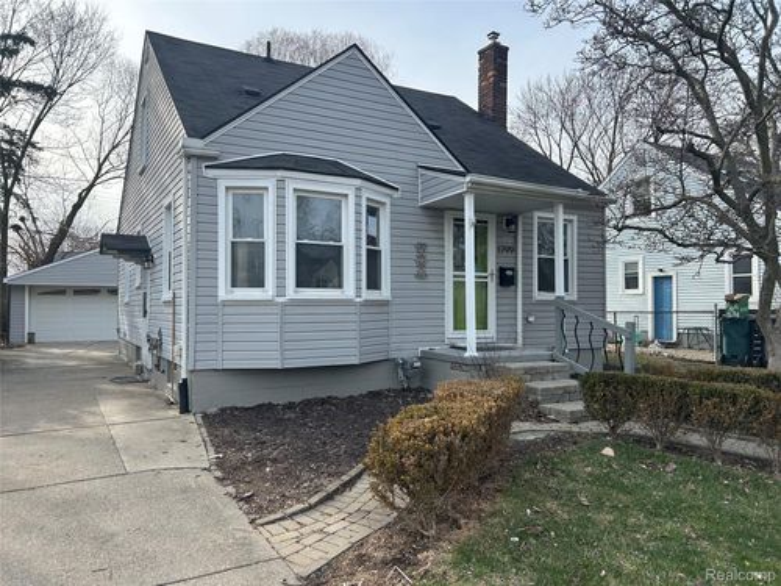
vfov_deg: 53.1
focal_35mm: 26
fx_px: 587
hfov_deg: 67.3
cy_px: 293
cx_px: 390
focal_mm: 5.7
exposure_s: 1/1488
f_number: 1.5
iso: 50
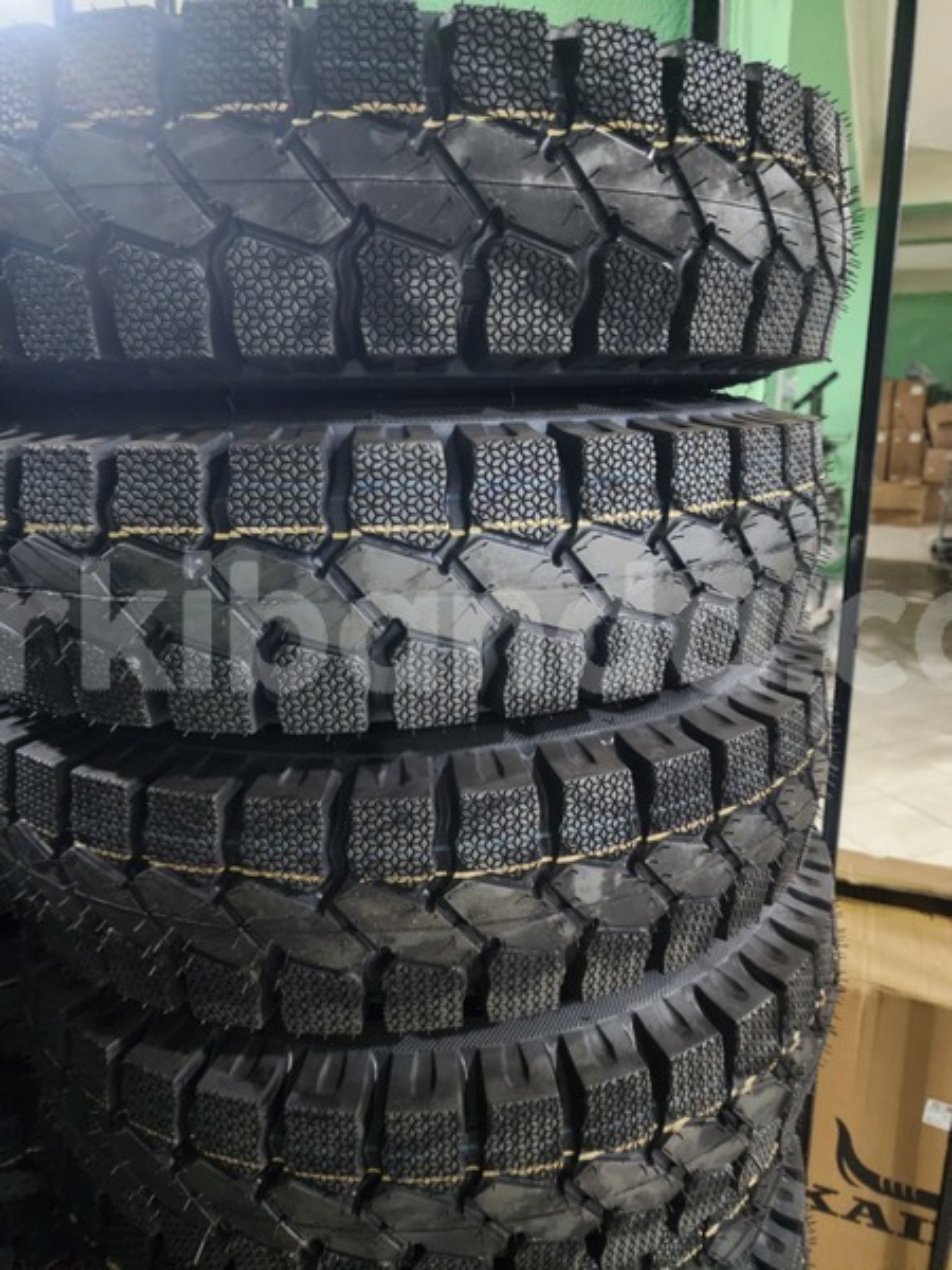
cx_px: 476
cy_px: 635
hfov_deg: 58.9
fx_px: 843
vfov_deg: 73.9
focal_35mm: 23
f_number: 1.8
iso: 1600
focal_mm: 6.4
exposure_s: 1/24
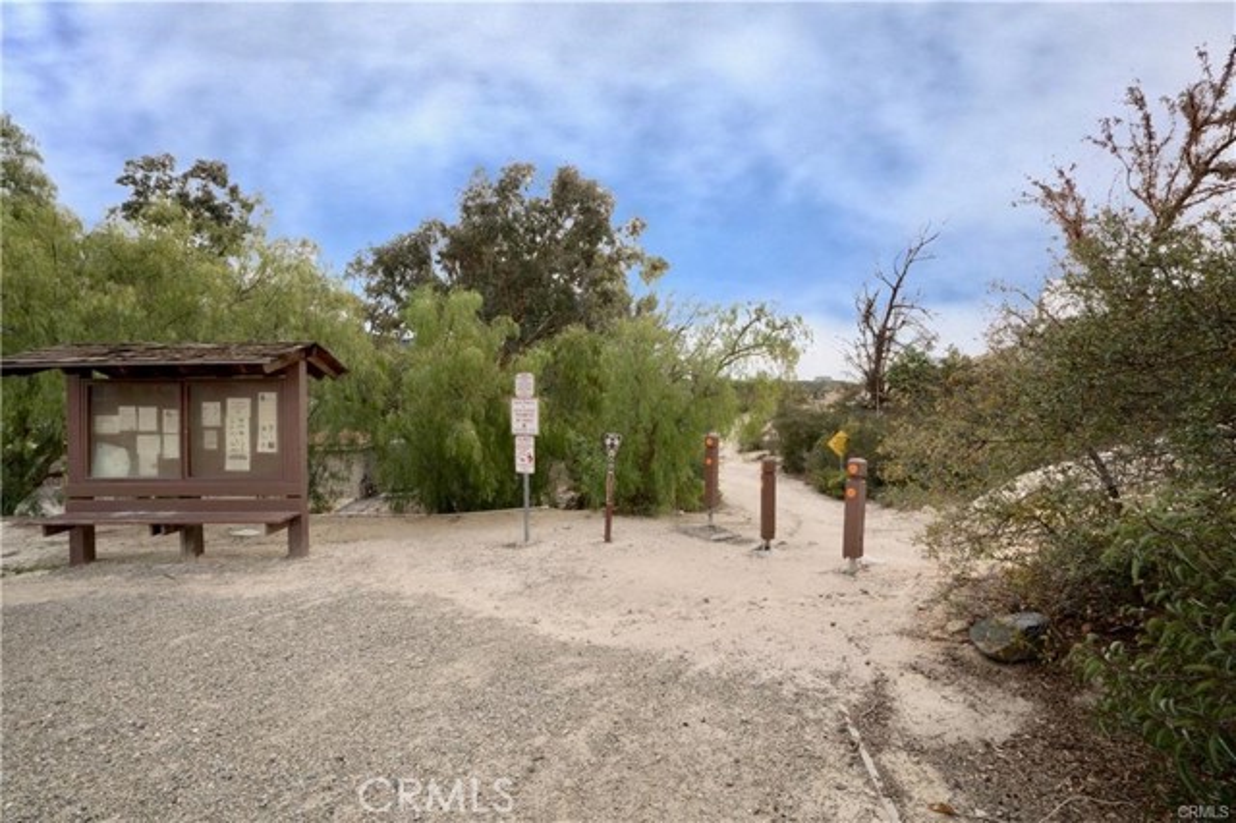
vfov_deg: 73.7
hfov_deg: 96.8
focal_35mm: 16
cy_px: 412
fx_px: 549
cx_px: 618
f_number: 18
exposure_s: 1/250
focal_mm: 16
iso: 400
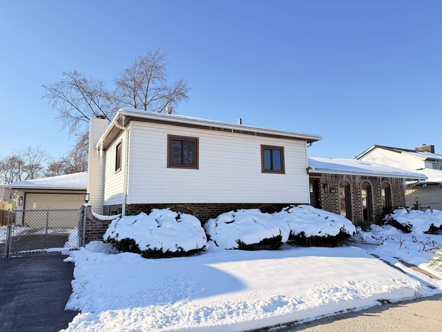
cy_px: 166
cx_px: 221
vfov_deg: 56.8
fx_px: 306
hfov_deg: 71.6
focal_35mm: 24
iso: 100
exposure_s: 1/1901
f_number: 1.78
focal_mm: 6.76
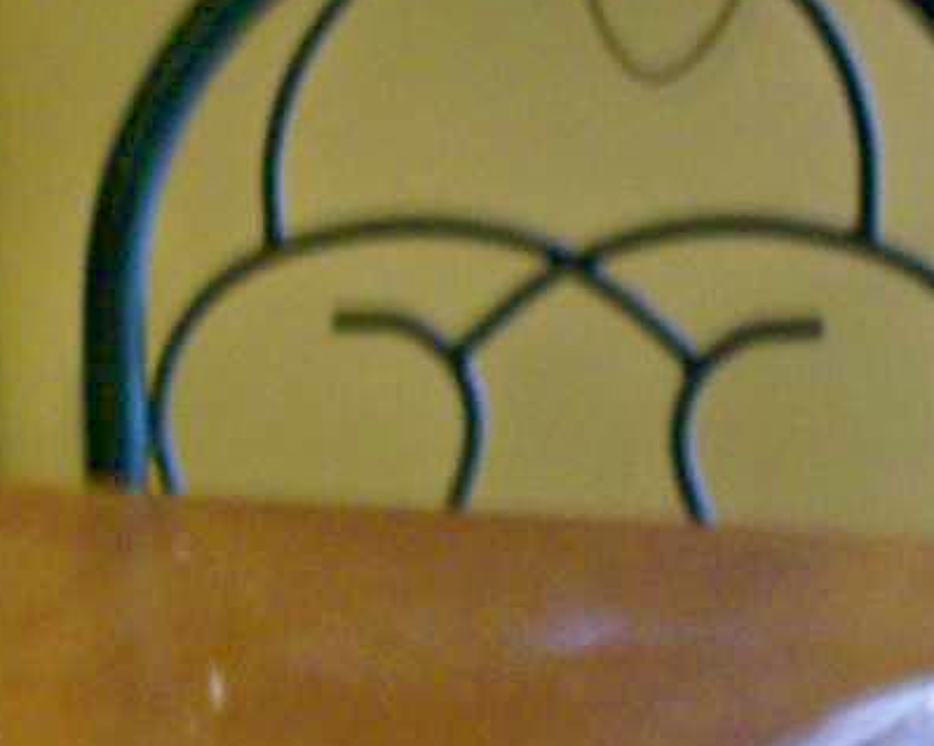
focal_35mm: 113
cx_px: -204
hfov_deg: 16.3
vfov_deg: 13.6
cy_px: 570
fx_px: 3122
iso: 160
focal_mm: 7.6
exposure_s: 1/8
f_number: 3
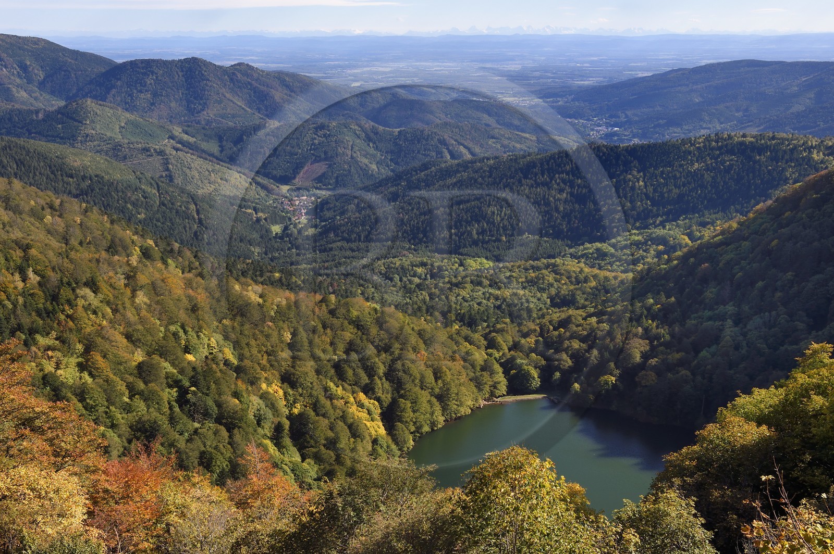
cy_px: 277
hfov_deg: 48.5
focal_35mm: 40
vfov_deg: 33.3
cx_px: 417
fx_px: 926
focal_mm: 40
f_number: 11
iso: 200
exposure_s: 1/250
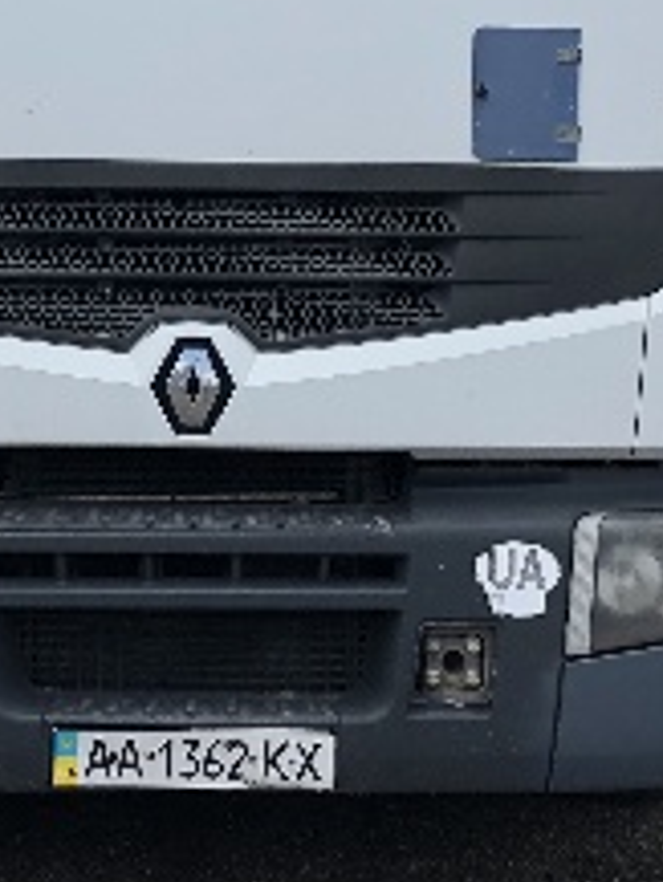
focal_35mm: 93
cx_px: 216
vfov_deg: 20.8
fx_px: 2373
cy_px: 146
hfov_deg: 15.9
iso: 20
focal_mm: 3.99
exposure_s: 1/1091
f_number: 1.8
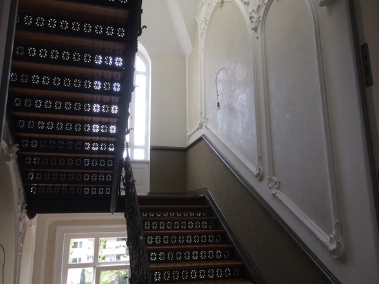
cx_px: 190
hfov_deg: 60.0
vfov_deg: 46.8
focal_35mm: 30
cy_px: 142
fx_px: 328
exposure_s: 1/120
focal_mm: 4.12
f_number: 2.2
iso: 50
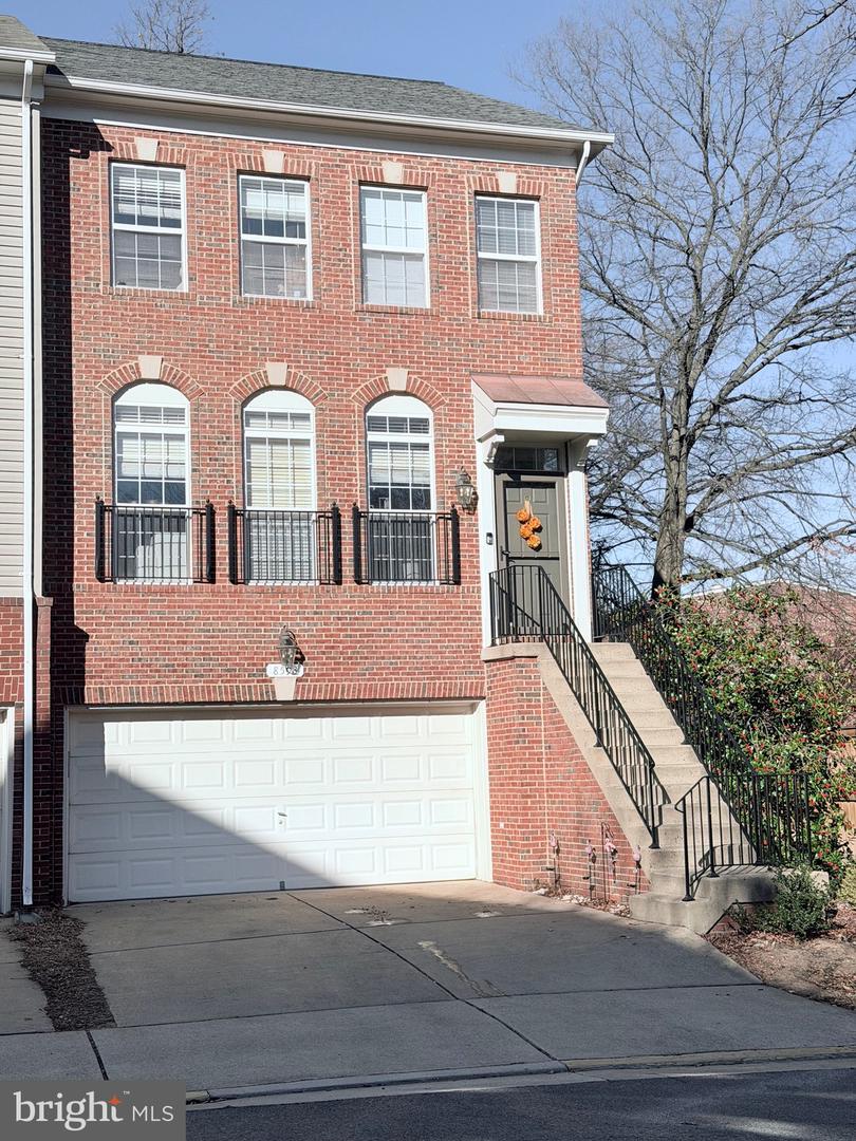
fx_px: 1583
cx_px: 428
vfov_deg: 39.7
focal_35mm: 48
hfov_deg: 30.3
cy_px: 570
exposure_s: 1/7874
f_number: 1.78
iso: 64
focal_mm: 6.76
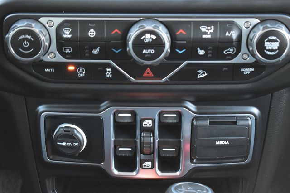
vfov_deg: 16.5
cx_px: 145
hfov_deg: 24.6
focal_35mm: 82
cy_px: 96
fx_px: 664
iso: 1600
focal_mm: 55
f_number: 5.6
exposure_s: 1/4
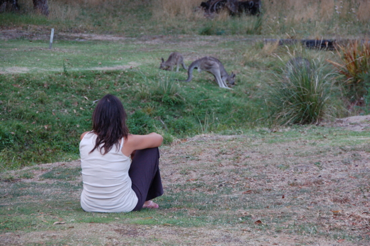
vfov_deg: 9.9
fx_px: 1417
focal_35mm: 138
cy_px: 123
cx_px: 185
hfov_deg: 14.9
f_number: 5.6
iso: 800
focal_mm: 92
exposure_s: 1/200
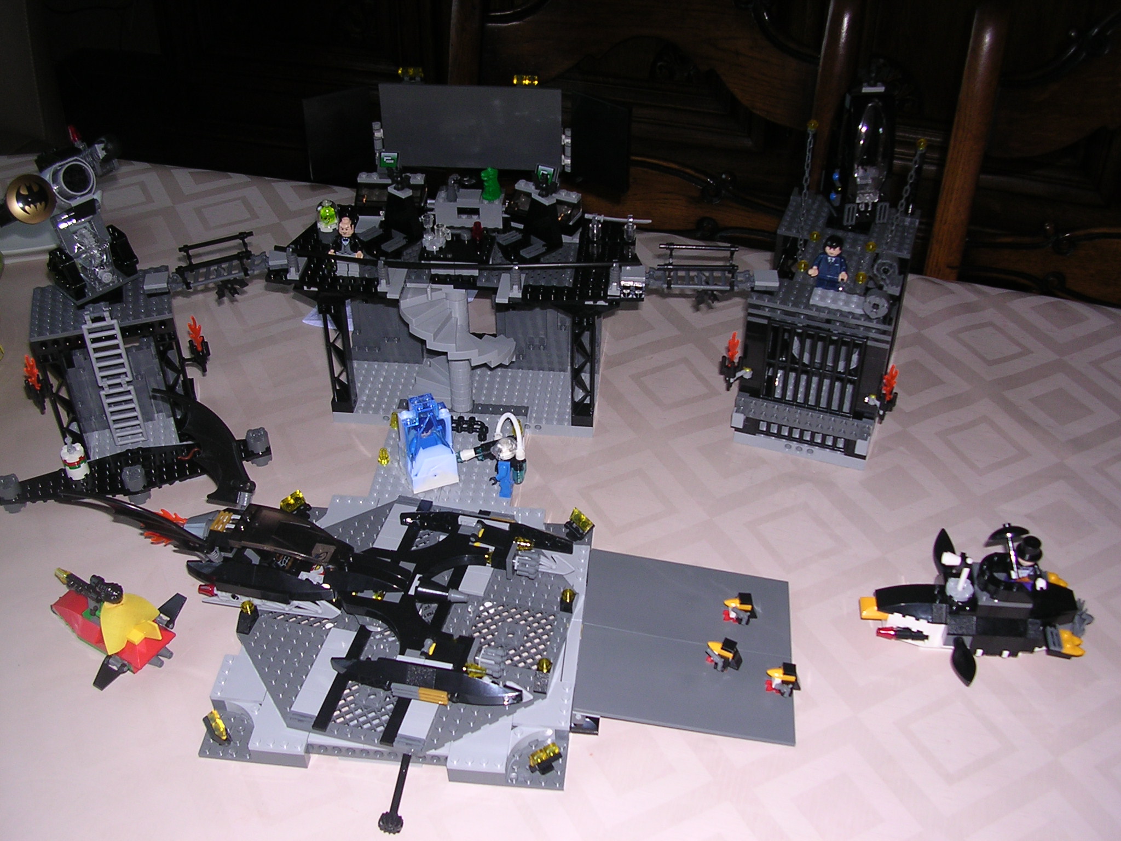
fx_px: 1231
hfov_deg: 49.0
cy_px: 420
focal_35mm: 38
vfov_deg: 37.7
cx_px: 560
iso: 100
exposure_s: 1/60.1
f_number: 2.8
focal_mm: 5.8
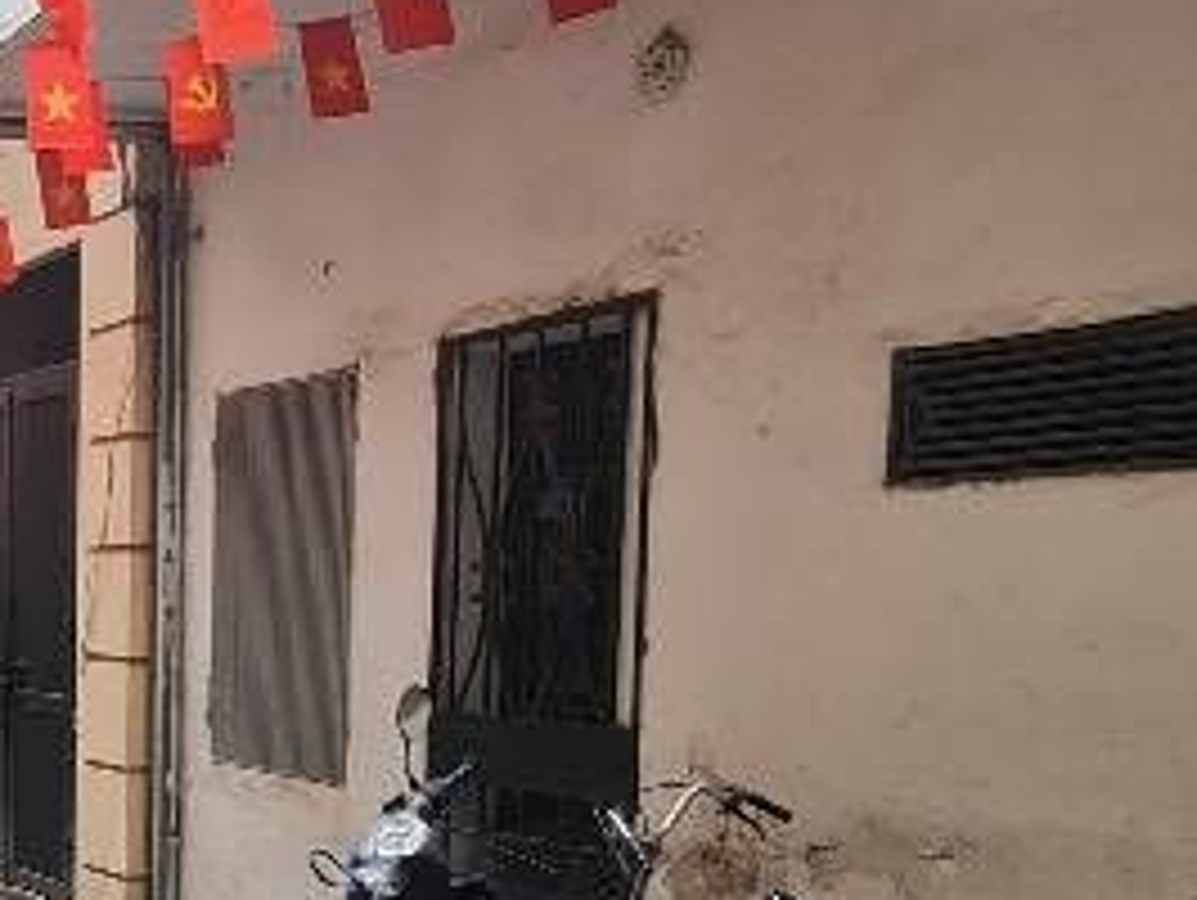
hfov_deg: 31.9
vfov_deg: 28.1
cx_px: -234
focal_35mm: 50
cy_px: 801
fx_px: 1731
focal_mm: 2.2
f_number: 2.2
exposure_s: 1/50
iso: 100
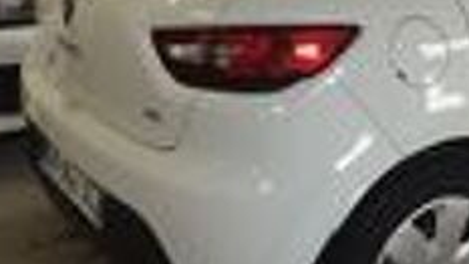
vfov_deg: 18.2
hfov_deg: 30.2
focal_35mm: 65
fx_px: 808
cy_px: 20
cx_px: 465
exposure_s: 1/40
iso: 40
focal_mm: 4.15
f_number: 2.2
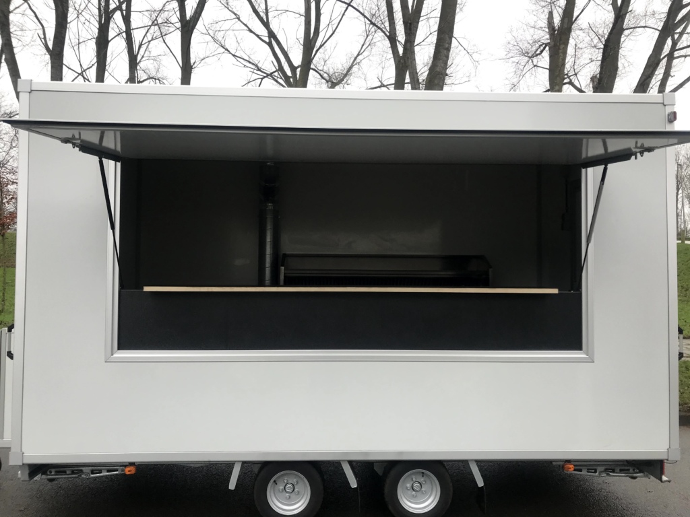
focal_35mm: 28
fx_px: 558
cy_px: 258
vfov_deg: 49.7
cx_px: 345
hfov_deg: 63.4
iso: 20
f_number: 1.8
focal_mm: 3.99
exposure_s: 1/166
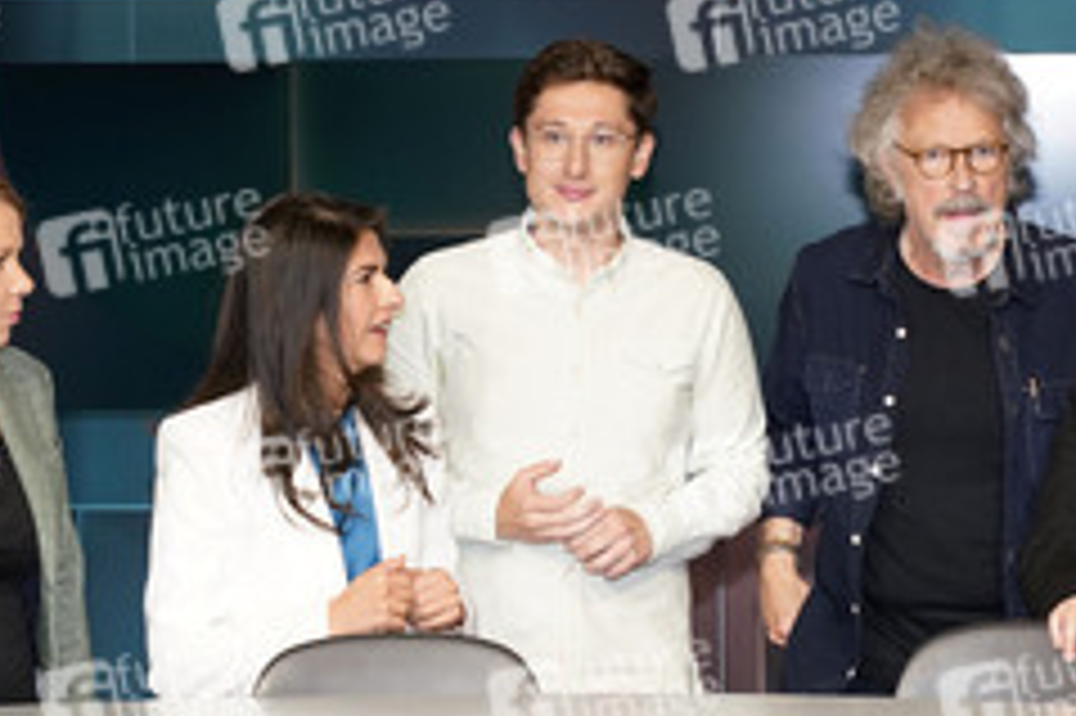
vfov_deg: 13.7
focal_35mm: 100
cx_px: 664
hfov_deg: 20.4
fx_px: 2987
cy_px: 356
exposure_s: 1/160
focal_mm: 53
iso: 2000
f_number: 5
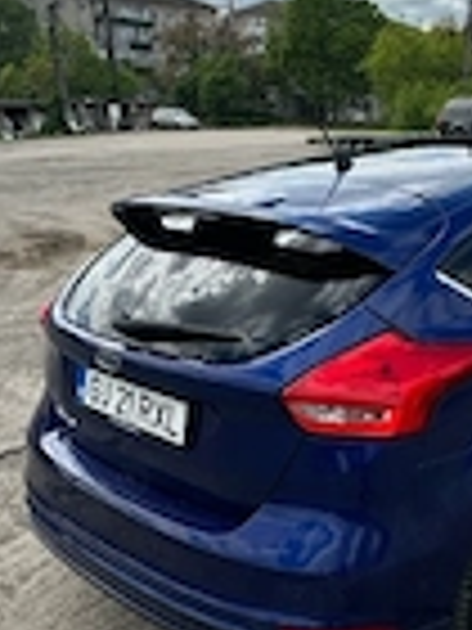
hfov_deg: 33.6
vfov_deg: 46.7
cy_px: 270
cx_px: 445
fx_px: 727
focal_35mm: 40
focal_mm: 2.22
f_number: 2.2
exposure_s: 1/1435
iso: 40
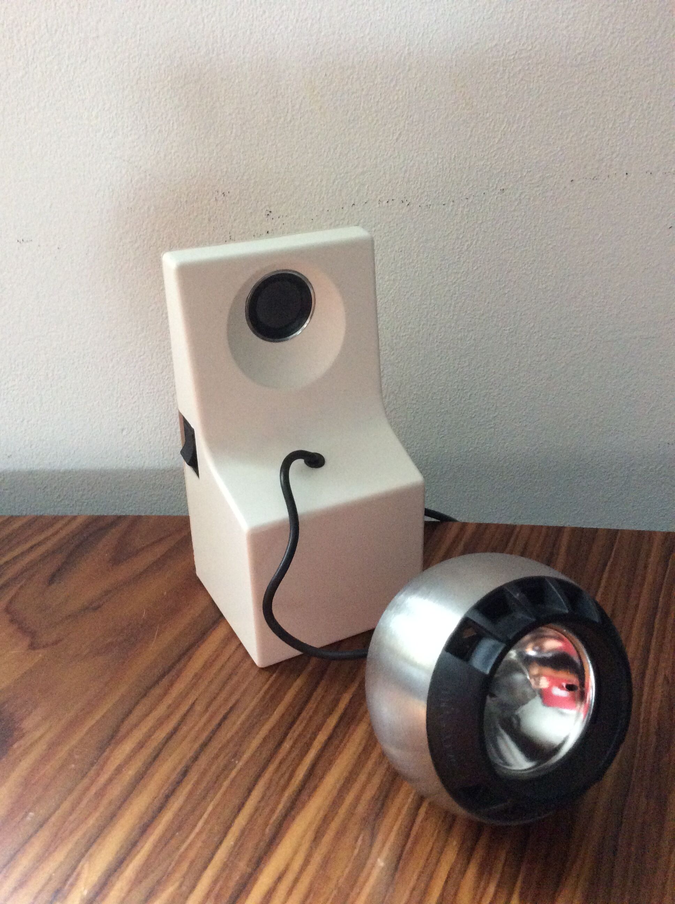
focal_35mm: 32
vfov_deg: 56.9
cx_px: 338
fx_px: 834
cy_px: 452
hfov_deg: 44.1
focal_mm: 3.3
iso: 250
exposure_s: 1/25
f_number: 2.4
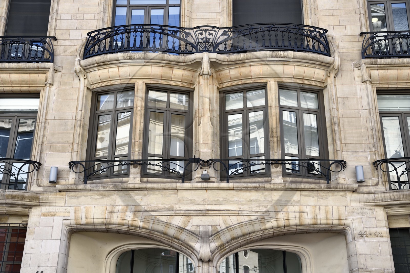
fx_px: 546
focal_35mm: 48
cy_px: 136
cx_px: 205
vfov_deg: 28.0
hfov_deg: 41.1
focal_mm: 48
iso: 200
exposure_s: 1/250
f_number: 6.3
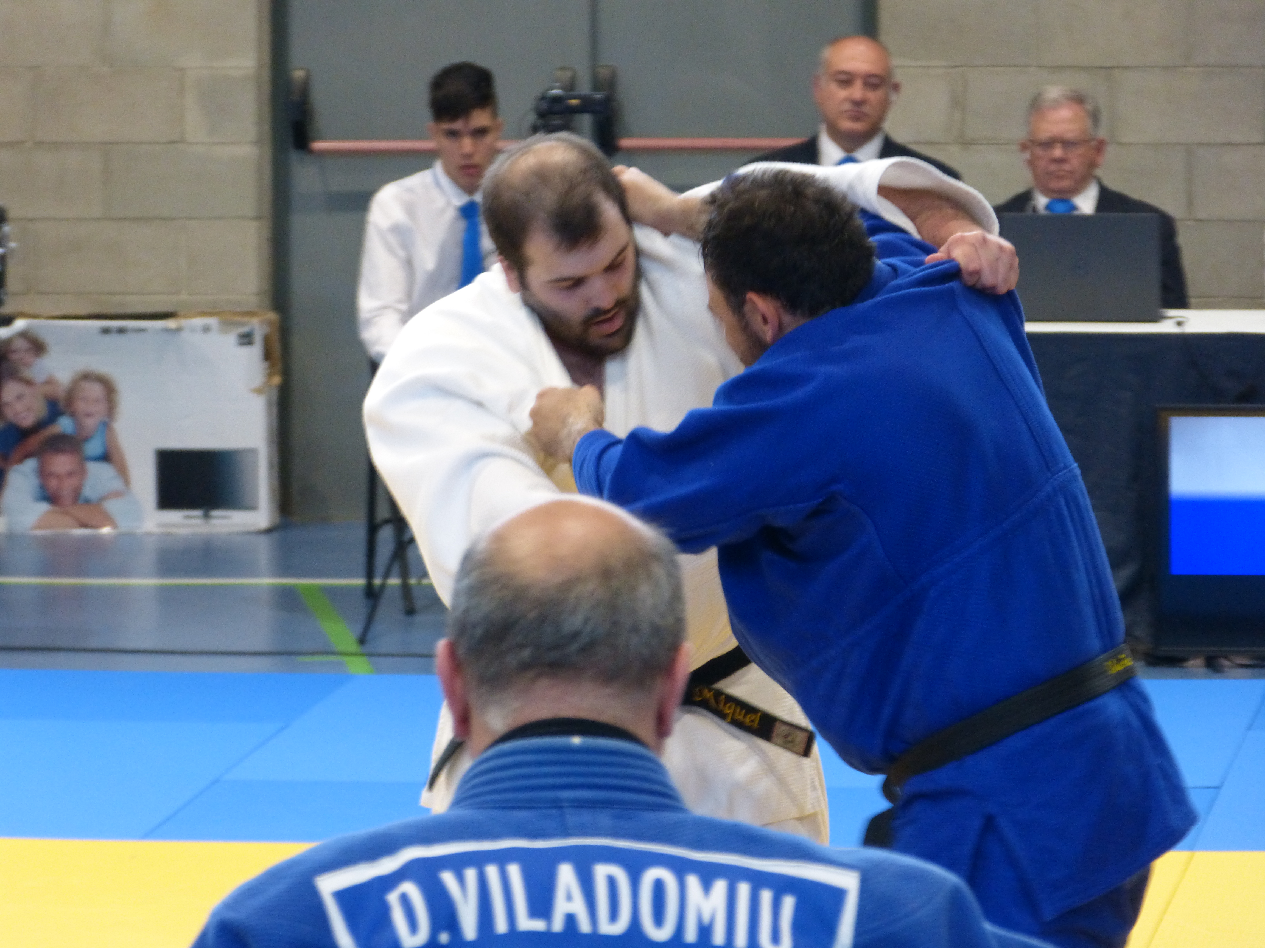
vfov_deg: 5.5
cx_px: 632
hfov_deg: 7.3
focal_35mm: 271
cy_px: 474
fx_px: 9903
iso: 400
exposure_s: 1/40
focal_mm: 48.8
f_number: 4
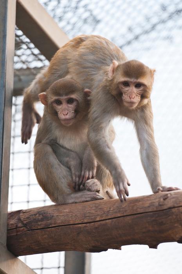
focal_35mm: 300
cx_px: 91
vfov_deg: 6.9
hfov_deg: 4.6
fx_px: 2280
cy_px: 137
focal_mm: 200
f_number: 3.2
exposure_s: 1/640
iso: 640
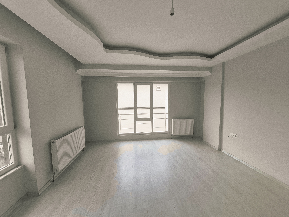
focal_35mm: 13
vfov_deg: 89.9
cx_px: 144
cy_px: 108
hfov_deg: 106.2
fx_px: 109
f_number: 2.2
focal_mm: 1.74
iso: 64
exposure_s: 1/100
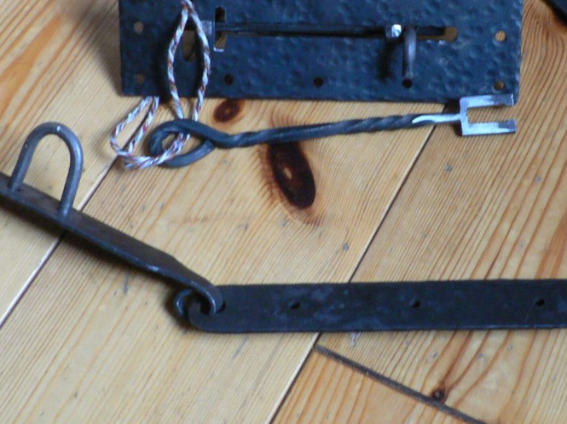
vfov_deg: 22.4
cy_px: 112
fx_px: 1064
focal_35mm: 65
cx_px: 418
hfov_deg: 29.4
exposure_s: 1/4
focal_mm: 6
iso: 200
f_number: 2.8
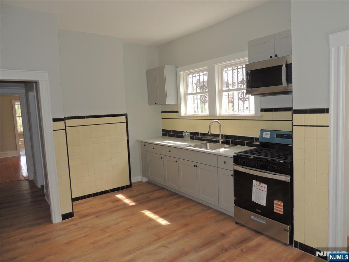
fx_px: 242
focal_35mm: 24
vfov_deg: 56.8
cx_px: 174
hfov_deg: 71.6
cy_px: 131
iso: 100
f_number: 3
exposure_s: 1/100
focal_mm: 4.3
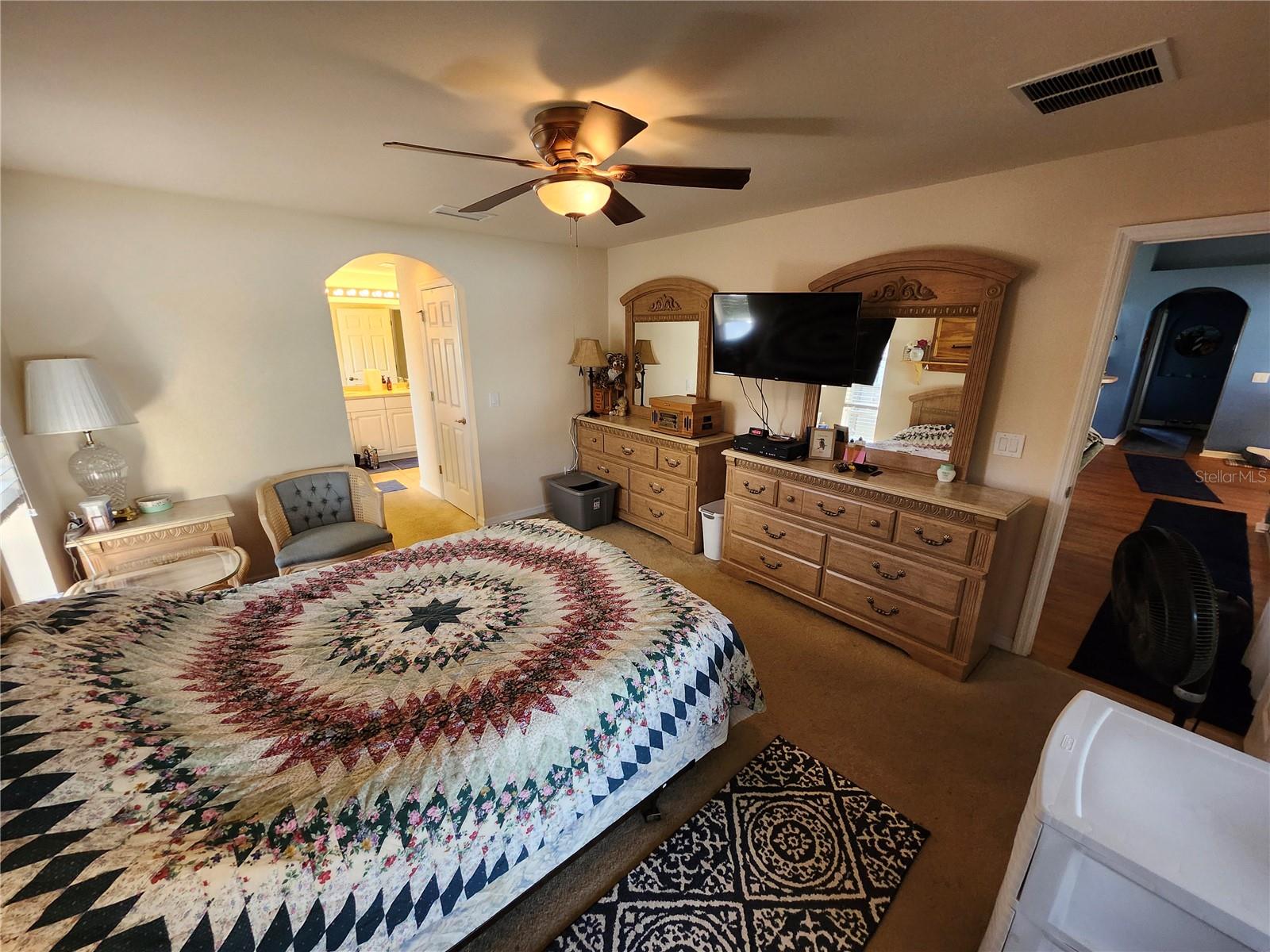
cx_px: 635
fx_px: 477
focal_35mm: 13
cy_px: 476
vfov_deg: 89.9
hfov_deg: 106.2
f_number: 2.2
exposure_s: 1/60
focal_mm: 1.74
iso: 200
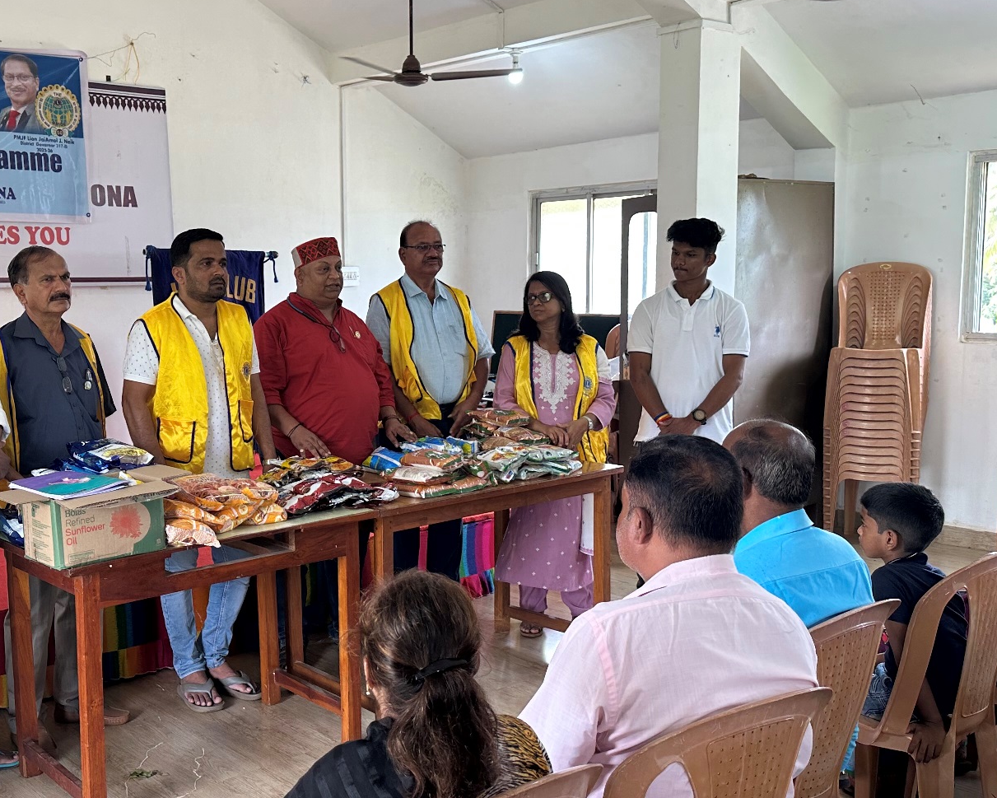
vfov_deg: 38.2
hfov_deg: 46.0
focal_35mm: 39
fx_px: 1151
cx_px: 319
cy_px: 393
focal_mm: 6.86
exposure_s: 1/100
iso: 100
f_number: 1.78
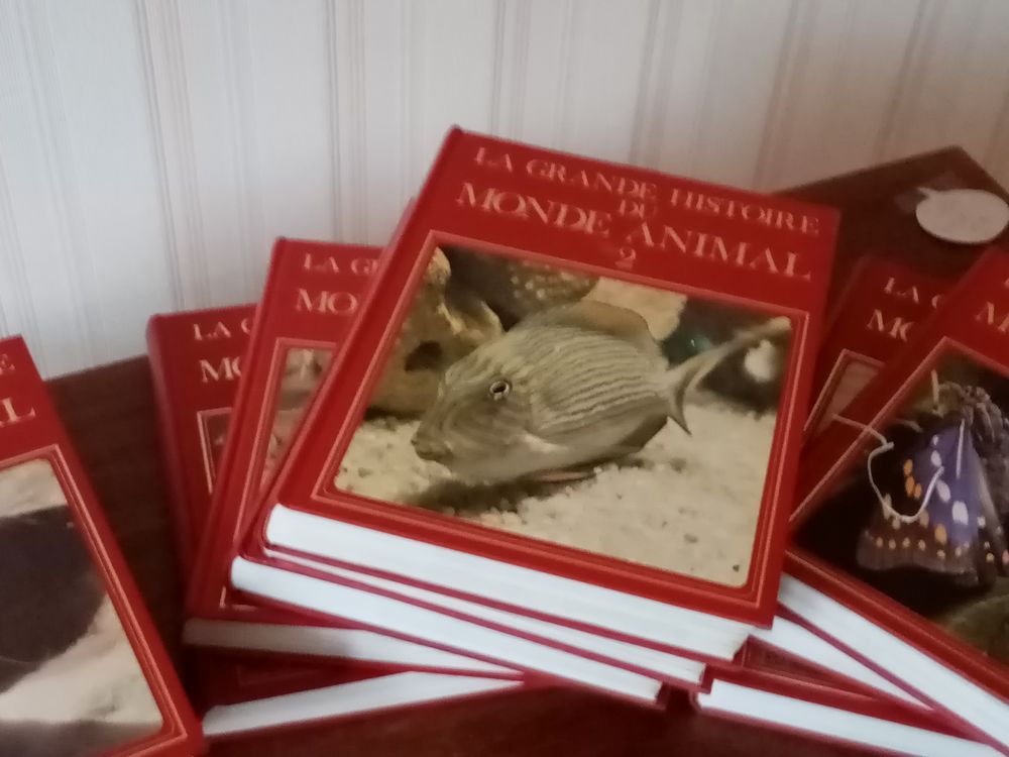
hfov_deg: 67.3
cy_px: 378
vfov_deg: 53.1
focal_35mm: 26
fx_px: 758
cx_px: 504
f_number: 1.8
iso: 1103
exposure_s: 1/20
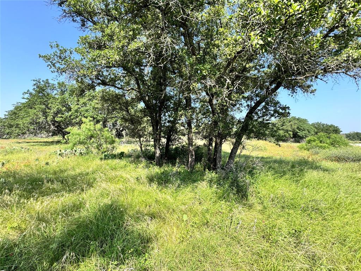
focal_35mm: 14
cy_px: 136
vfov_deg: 85.7
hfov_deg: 102.1
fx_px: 146
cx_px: 180
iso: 40
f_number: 2.2
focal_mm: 2.22
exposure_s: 1/537
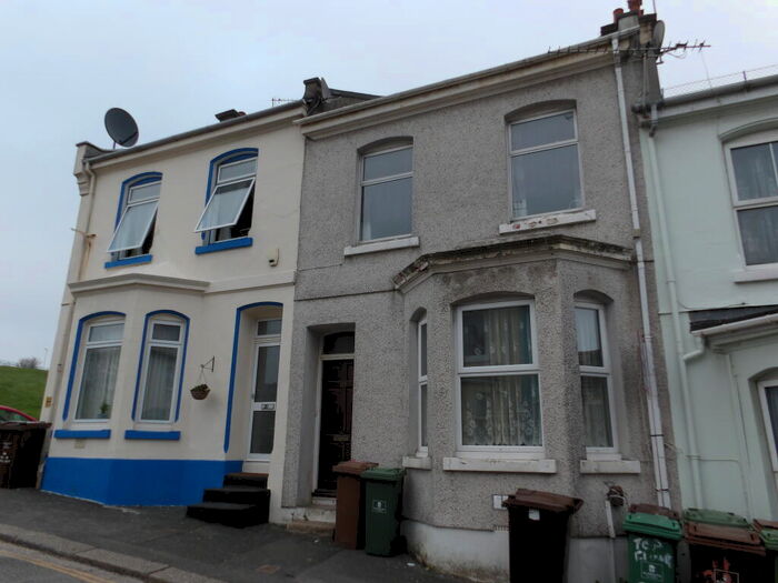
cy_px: 292
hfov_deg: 71.6
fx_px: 539
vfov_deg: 56.8
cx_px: 389
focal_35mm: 24
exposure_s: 1/137
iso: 100
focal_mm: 4.3
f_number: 4.1
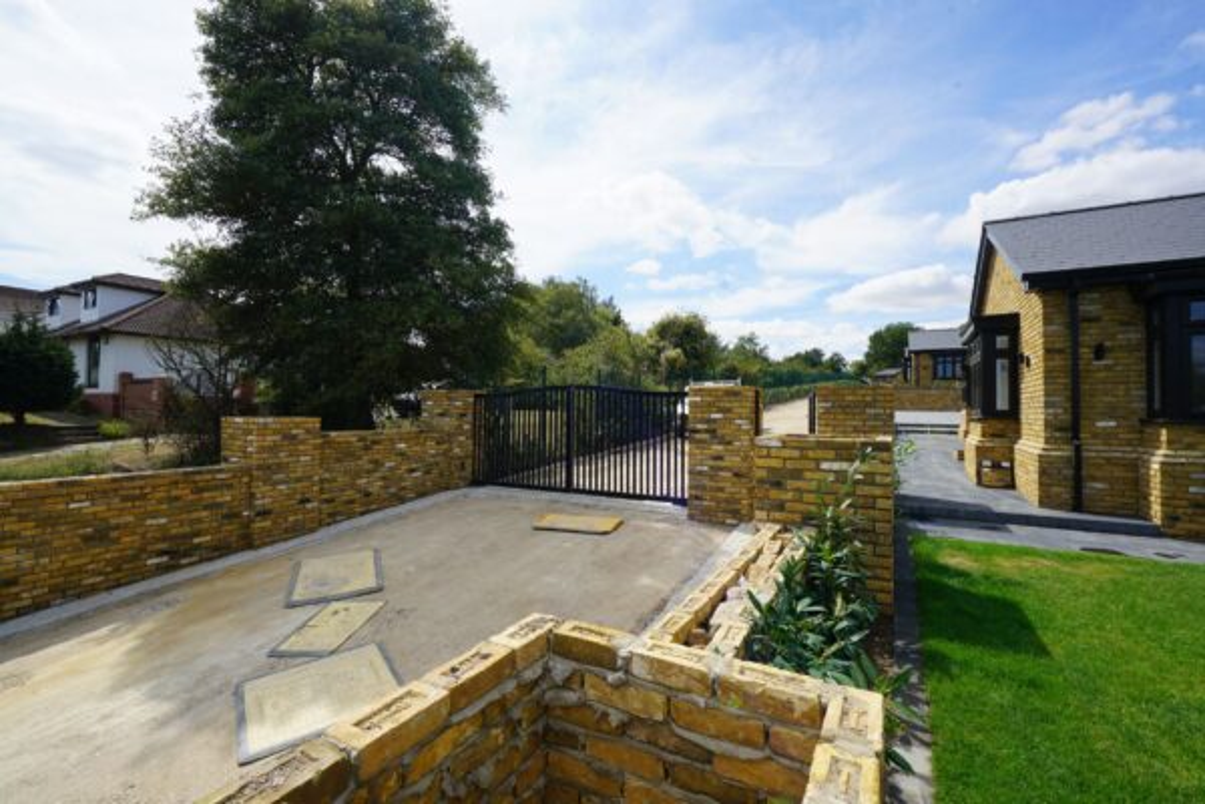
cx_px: 602
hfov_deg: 96.7
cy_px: 402
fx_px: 536
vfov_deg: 73.7
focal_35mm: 16
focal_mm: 16
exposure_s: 1/80
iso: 100
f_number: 14
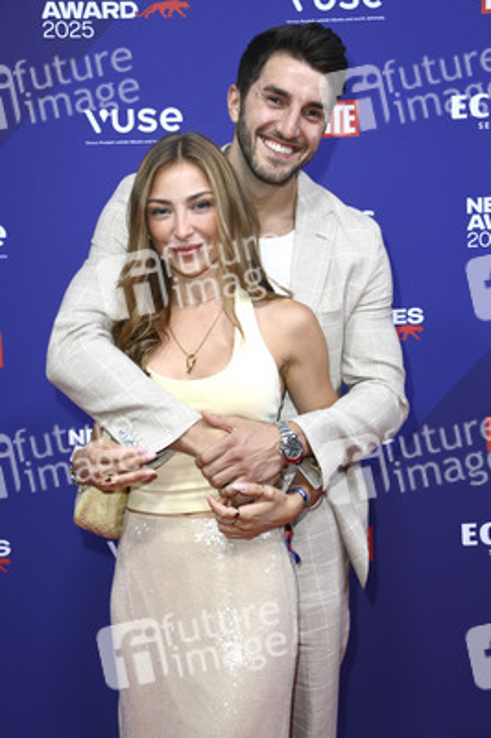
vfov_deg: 34.5
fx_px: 1189
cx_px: 246
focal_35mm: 58
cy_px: 369
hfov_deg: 23.3
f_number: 5.6
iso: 800
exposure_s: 1/250
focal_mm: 58
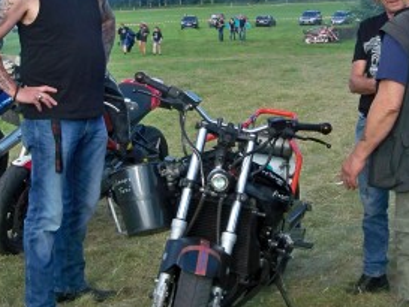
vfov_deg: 17.9
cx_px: 211
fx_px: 969
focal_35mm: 82
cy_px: 82
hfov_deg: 23.8
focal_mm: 6.2
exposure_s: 1/320
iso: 160
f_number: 3.5
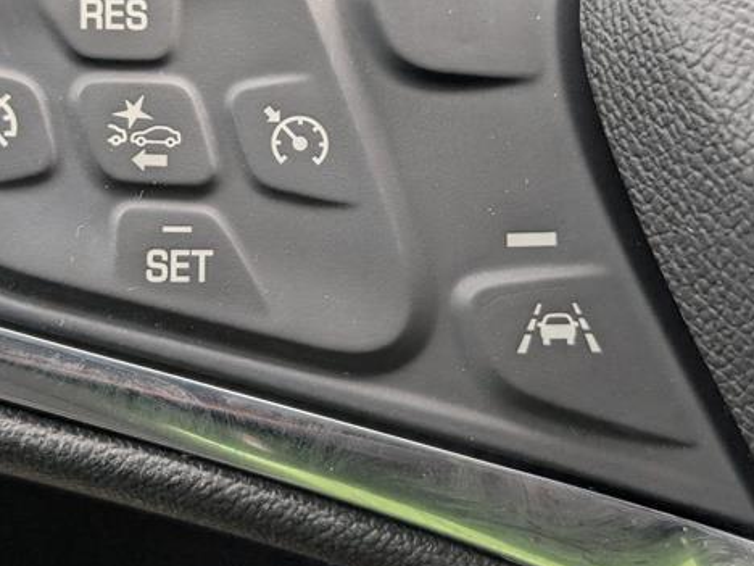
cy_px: 203
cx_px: 296
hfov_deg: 28.9
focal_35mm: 67
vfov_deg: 21.9
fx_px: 1459
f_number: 1.68
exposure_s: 1/125
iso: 78
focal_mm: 6.9
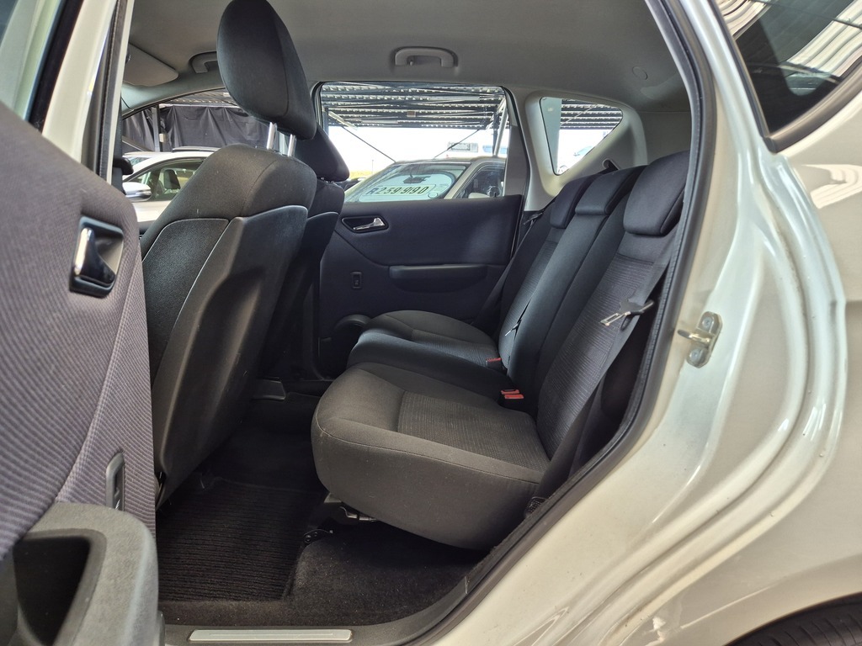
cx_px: 431
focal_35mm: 23
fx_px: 573
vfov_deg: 58.9
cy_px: 323
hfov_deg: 73.9
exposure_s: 1/180
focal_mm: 5.4
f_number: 1.8
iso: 100
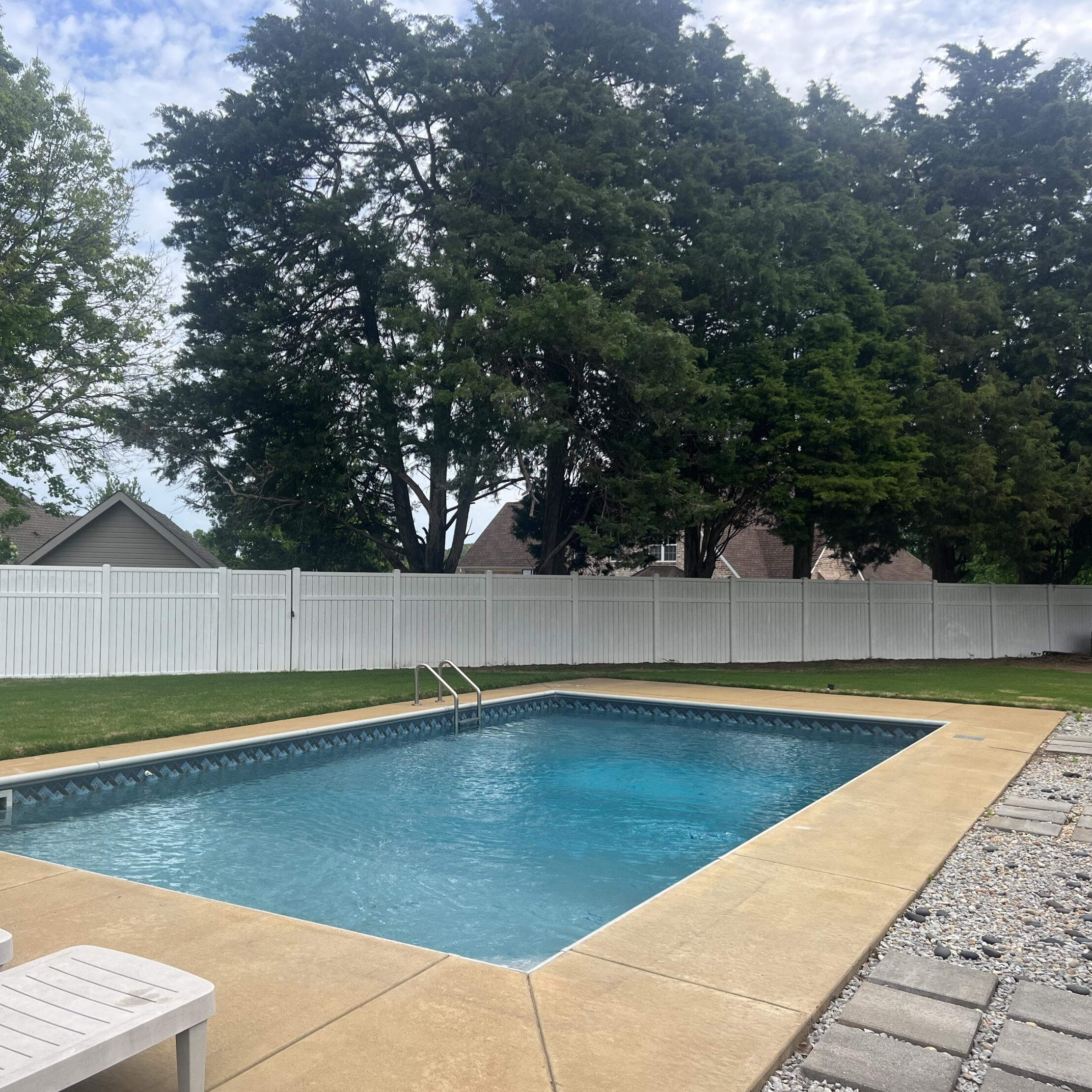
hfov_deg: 52.2
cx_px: 443
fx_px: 1106
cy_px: 544
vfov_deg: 52.5
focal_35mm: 31
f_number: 1.5
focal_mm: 5.7
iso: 50
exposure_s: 1/2008
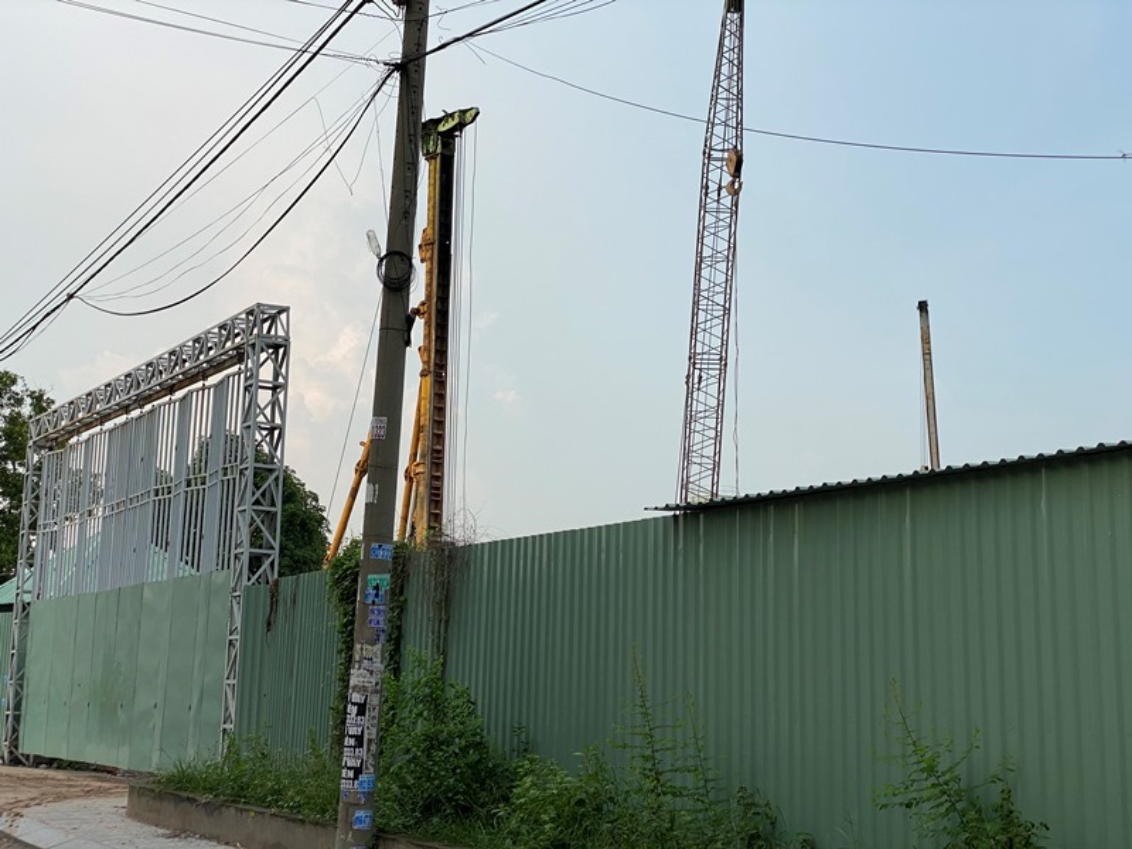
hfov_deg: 36.8
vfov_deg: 28.0
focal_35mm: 52
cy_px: 424
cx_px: 566
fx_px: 1700
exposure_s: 1/786
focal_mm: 6
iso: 20
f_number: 2
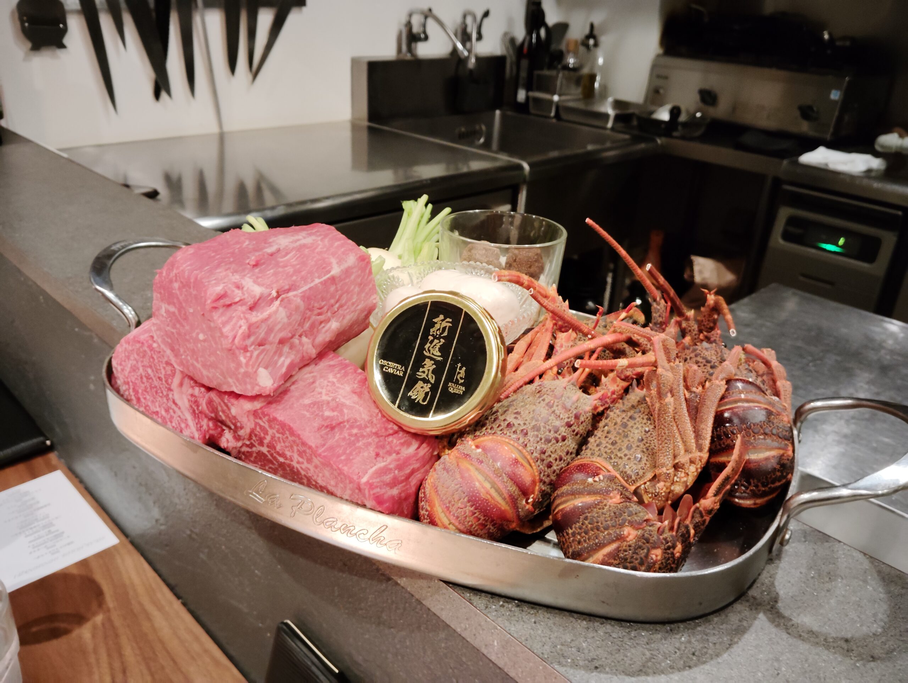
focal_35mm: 28
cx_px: 454
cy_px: 342
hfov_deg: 63.4
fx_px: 736
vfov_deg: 49.9
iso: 1775
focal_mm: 4.22
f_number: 1.8
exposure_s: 1/20
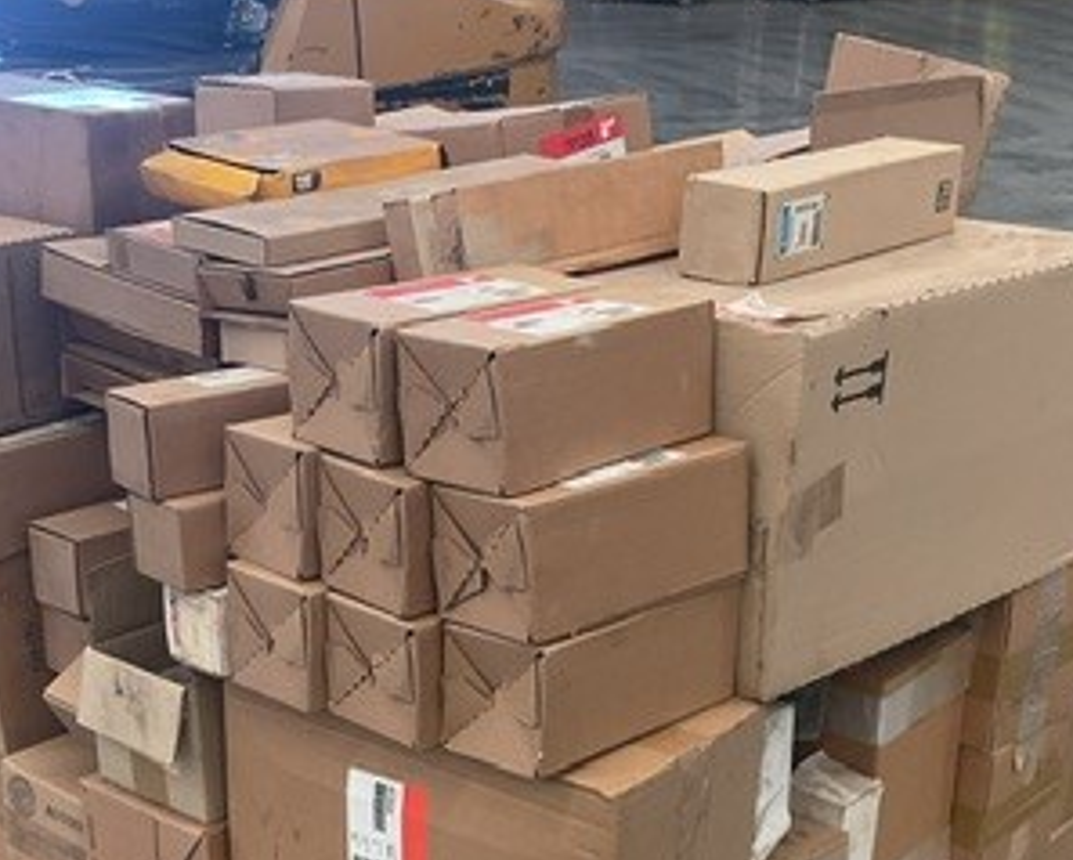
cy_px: 766
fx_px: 1938
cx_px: 455
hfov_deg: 30.9
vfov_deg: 24.3
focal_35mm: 61
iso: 64
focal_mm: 3
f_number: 1.8
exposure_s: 1/100
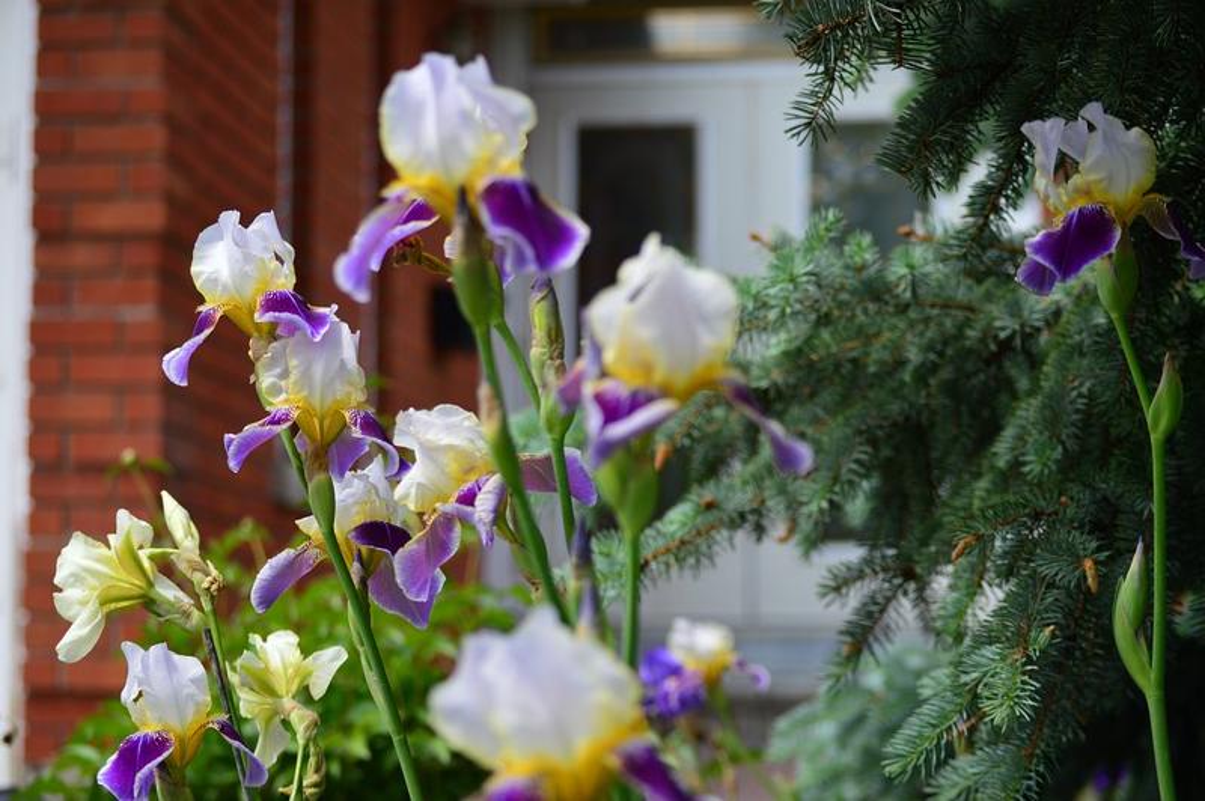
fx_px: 2759
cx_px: 602
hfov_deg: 24.6
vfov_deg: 16.5
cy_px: 400
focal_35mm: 82
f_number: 4
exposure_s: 1/250
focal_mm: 55
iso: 100
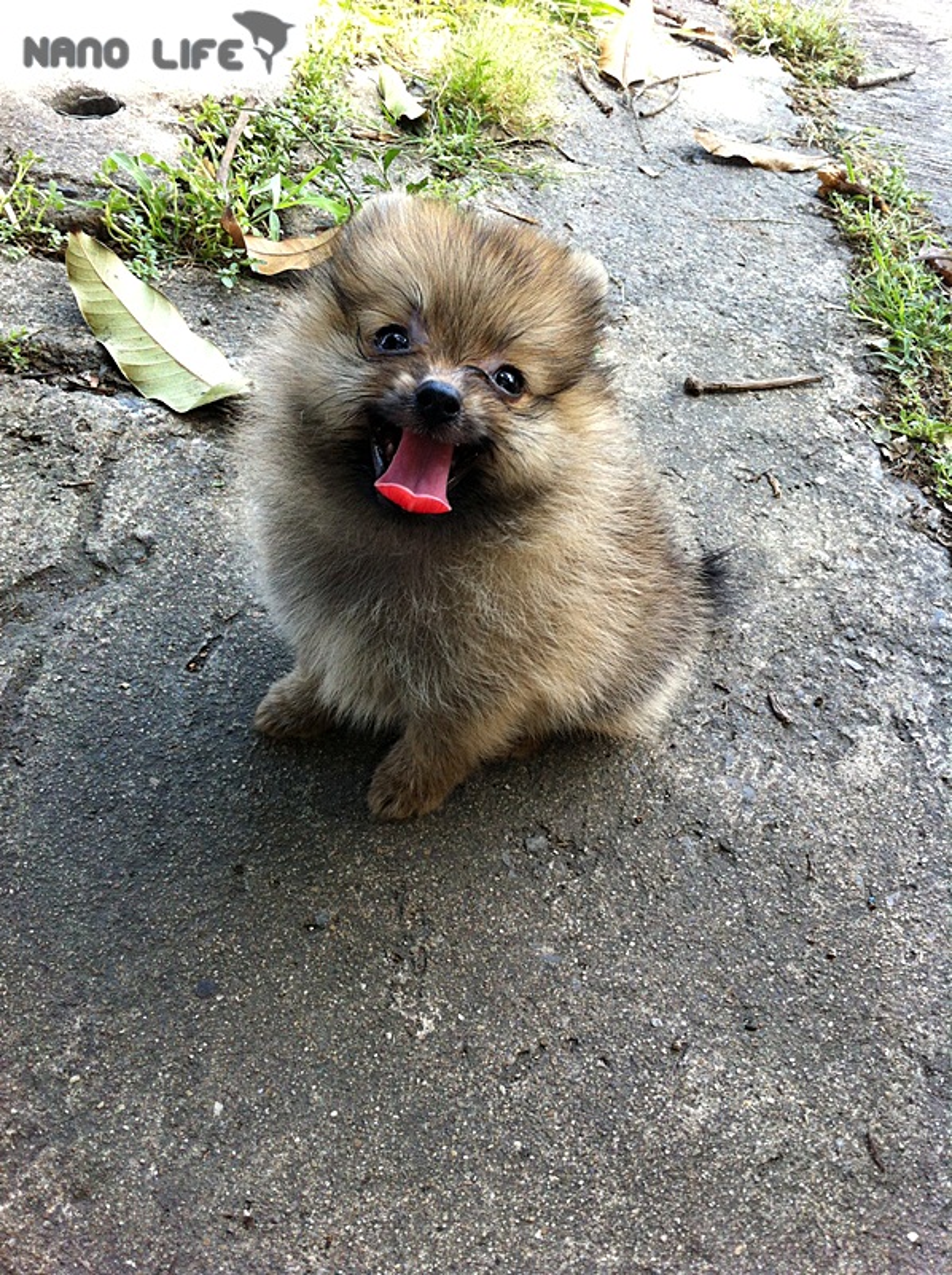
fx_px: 1286
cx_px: 476
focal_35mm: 35
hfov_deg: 40.6
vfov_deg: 52.7
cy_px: 638
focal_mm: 3.85
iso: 80
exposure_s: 1/120
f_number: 2.8
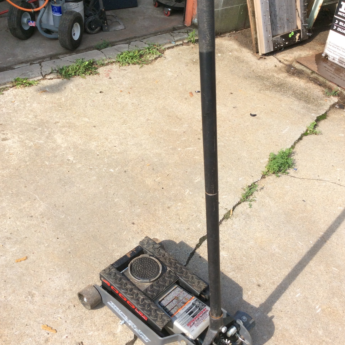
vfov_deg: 43.8
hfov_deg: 43.9
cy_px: 188
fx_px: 428
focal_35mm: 38
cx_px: 172
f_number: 2.4
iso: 32
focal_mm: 3.3
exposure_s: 1/763
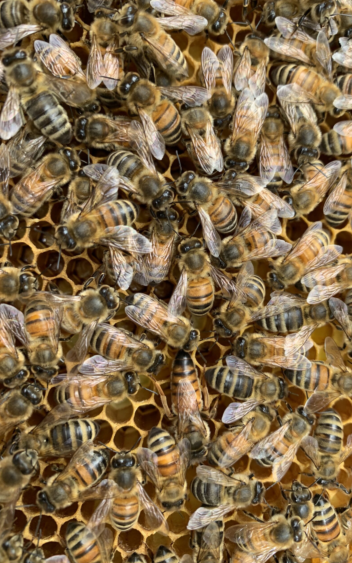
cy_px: 281
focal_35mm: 28
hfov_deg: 44.4
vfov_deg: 66.5
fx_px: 430
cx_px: 202
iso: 40
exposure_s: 1/121
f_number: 1.8
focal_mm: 4.25
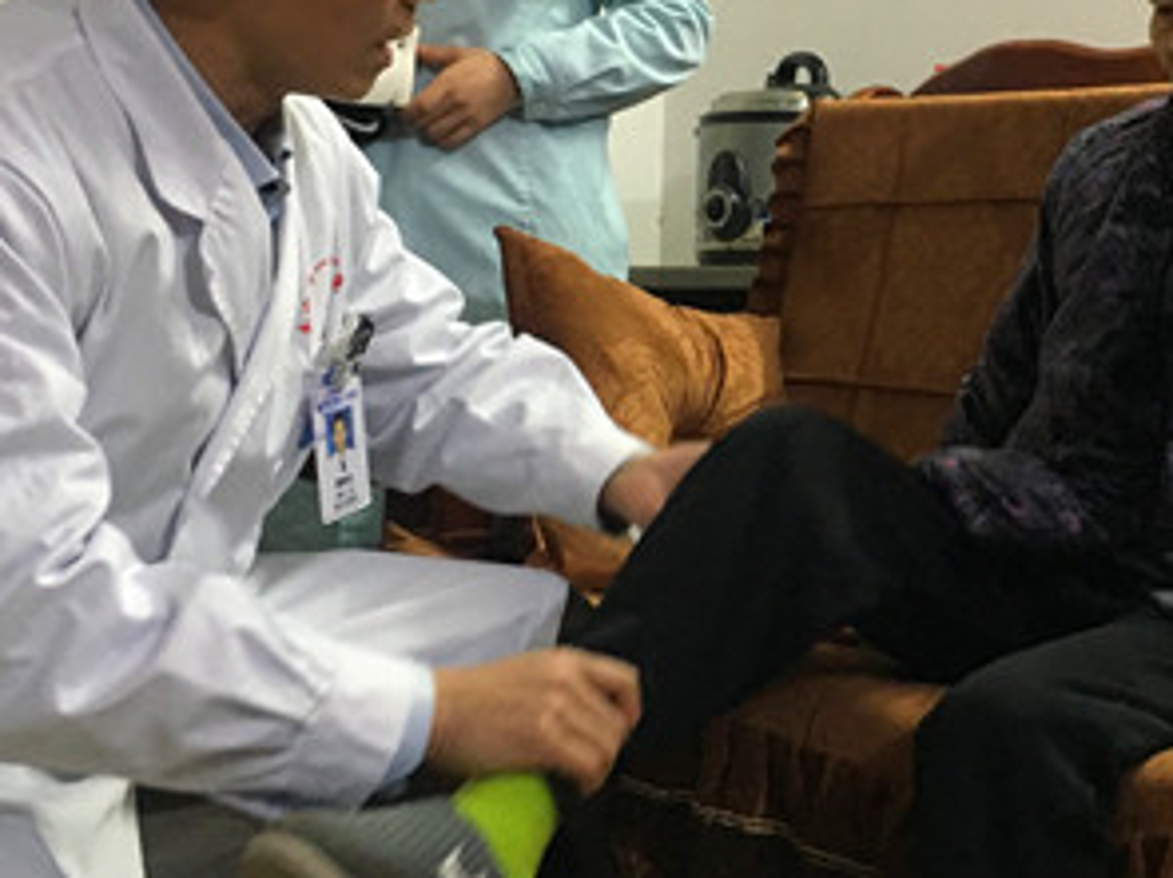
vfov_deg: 24.6
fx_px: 1998
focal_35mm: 59
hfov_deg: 32.1
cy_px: 274
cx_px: 875
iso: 200
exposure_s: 1/17
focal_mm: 4.15
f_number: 2.2
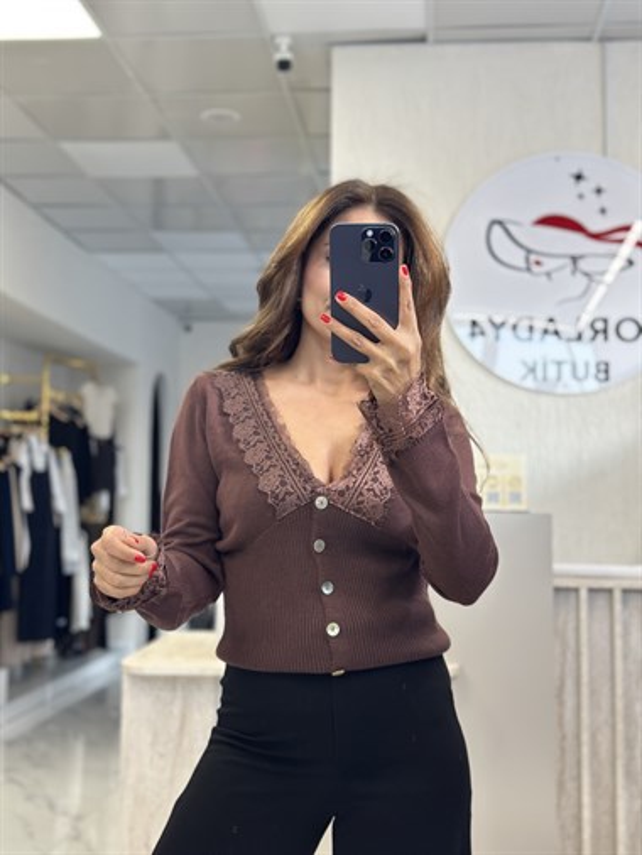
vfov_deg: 39.6
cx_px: 321
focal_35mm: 48
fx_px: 1186
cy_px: 428
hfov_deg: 30.3
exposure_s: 1/100
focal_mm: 6.86
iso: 160
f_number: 1.78
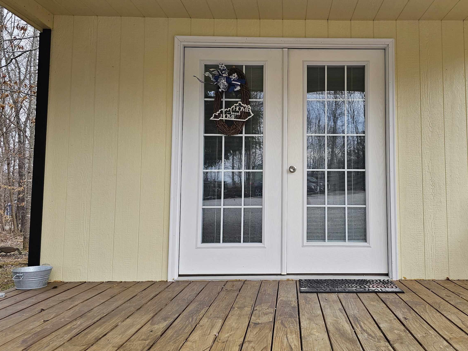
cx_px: 294
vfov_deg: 45.4
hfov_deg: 57.6
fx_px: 419
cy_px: 166
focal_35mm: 31
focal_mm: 6.3
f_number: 1.7
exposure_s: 1/207
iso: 25
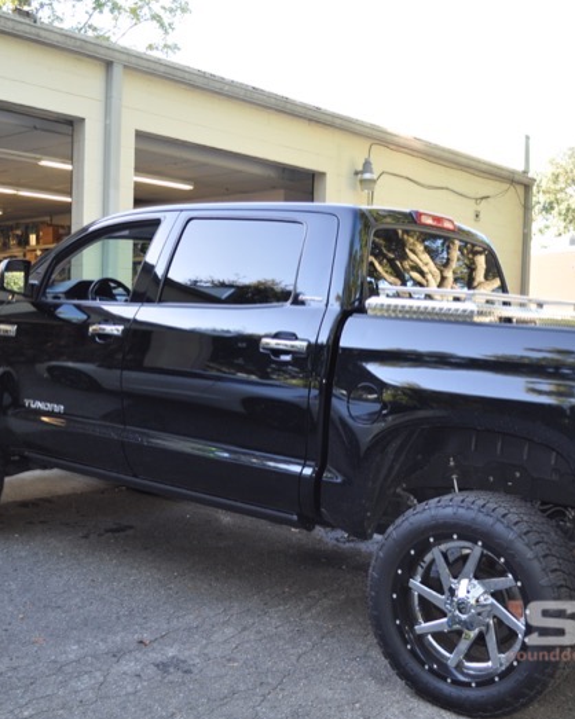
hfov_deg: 34.9
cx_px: 297
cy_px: 357
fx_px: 915
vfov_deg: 42.9
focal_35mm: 43
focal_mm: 20
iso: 400
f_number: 3.8
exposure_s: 1/125
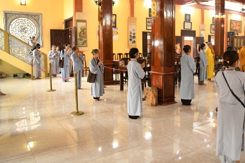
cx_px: 156
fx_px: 211
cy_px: 64
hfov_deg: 59.4
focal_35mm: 31
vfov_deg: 42.1
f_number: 2.8
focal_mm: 24
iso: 4000
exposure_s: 1/125
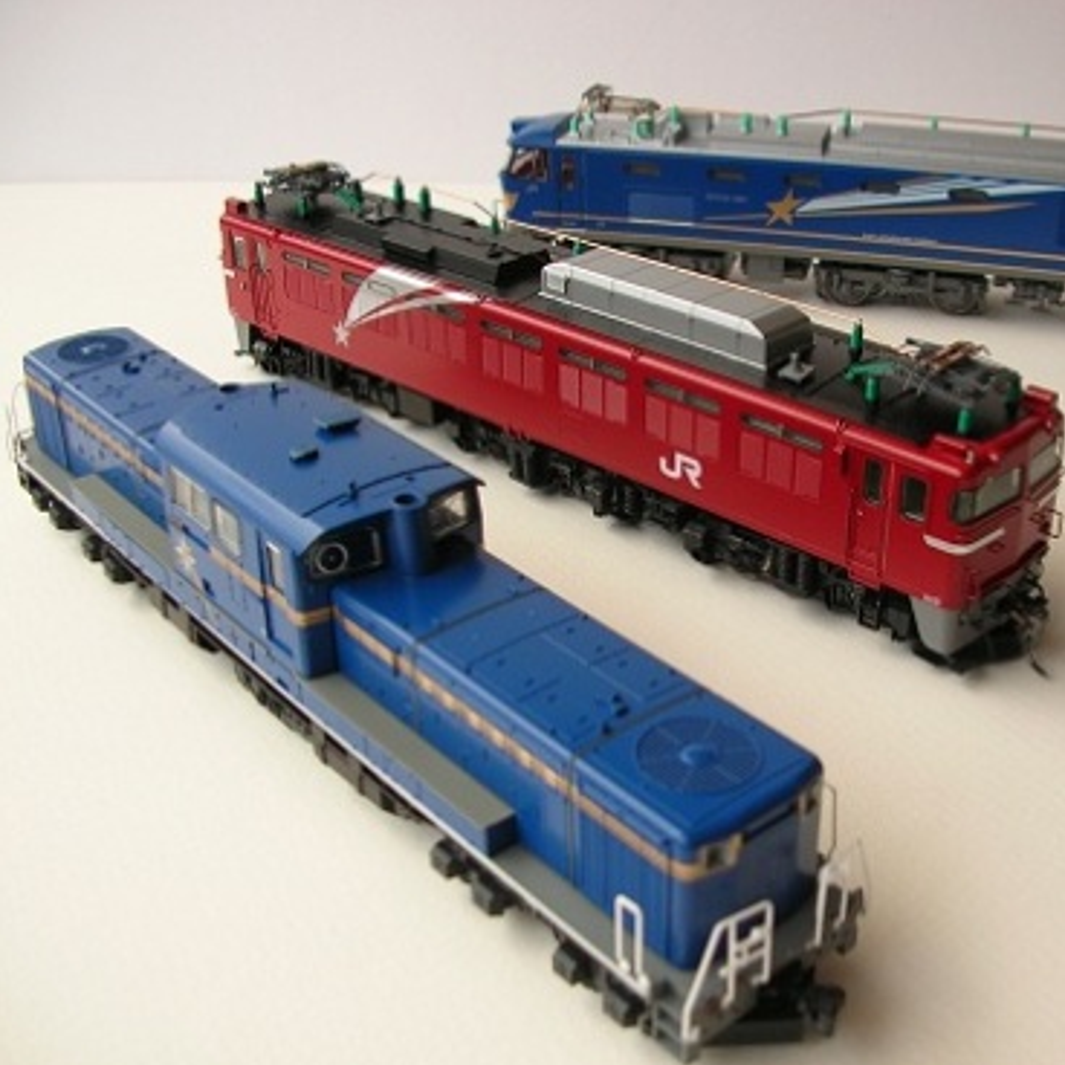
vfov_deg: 40.0
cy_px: 540
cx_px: 712
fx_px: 1462
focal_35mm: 42
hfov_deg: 39.5
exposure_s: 1/18.8
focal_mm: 5.8
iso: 50
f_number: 2.8
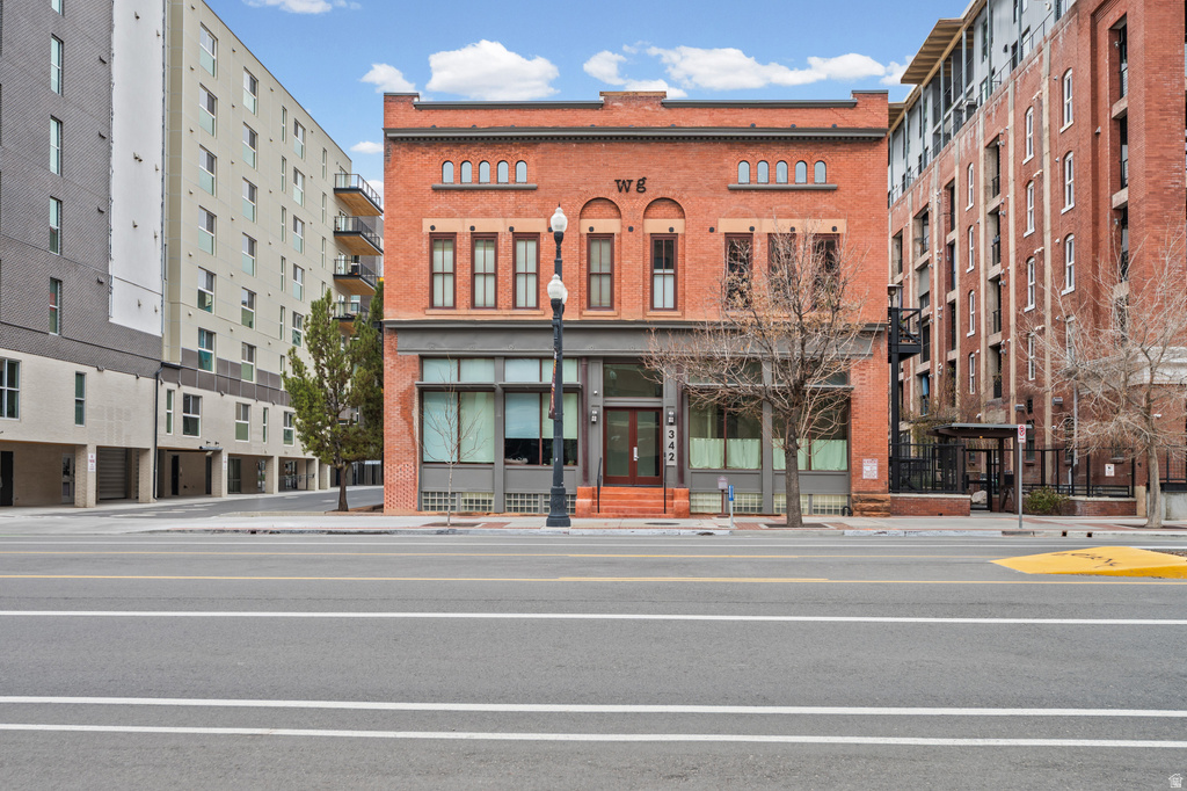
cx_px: 594
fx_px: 1154
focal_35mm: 35
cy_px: 396
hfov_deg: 54.4
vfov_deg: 37.8
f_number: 9
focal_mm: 35
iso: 250
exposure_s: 1/40
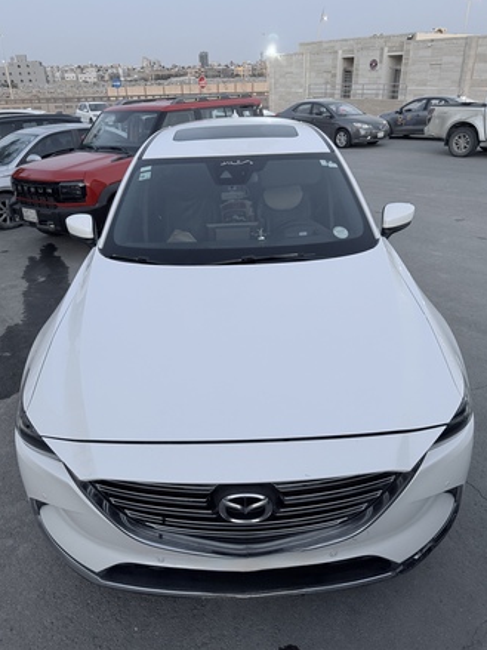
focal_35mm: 25
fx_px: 469
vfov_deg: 69.4
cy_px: 328
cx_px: 239
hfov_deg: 54.9
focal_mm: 6.76
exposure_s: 1/120
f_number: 1.78
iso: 200
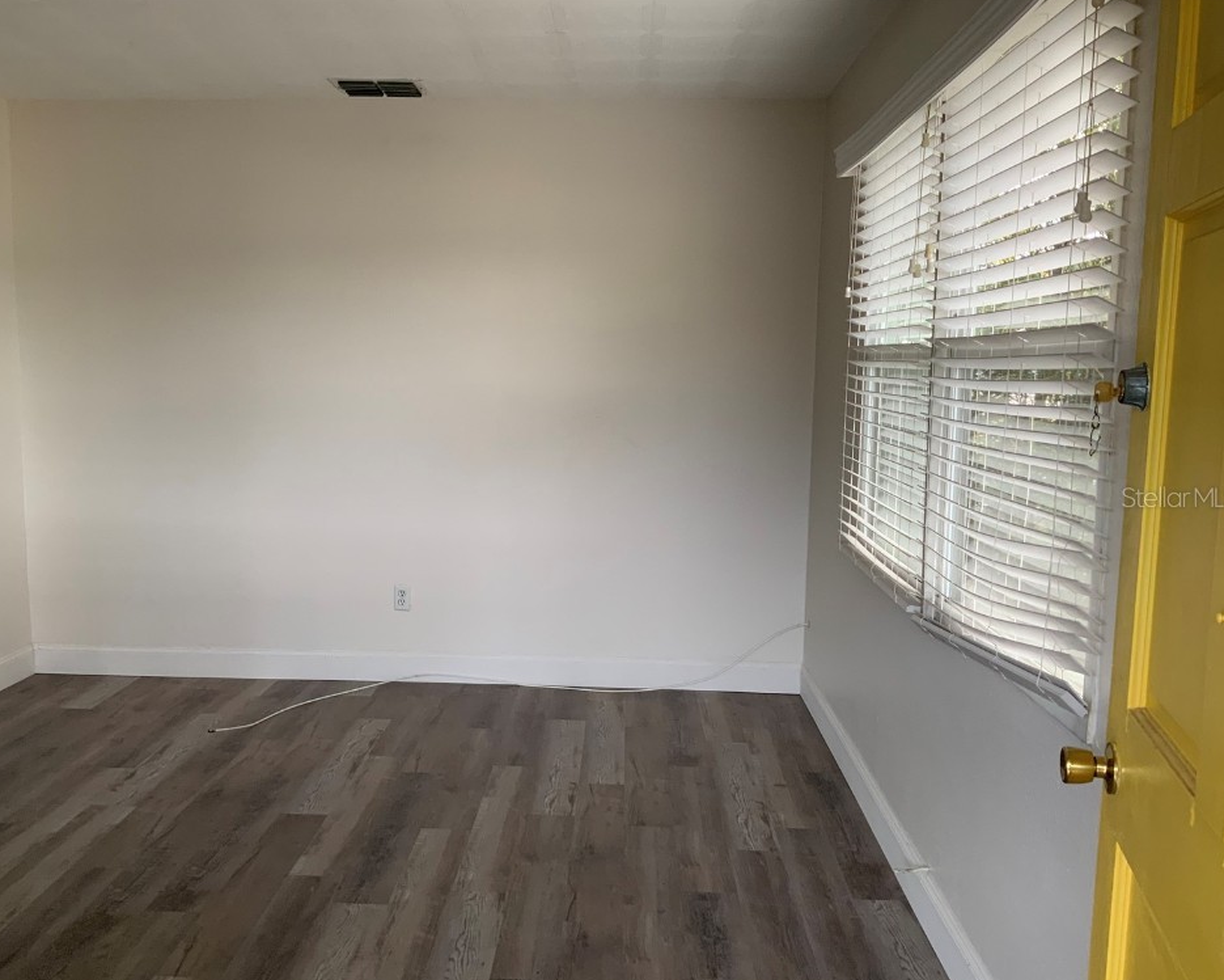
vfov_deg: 47.1
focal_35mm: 31
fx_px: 1123
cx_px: 575
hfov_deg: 57.1
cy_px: 497
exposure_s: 1/60
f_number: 1.8
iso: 40
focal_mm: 3
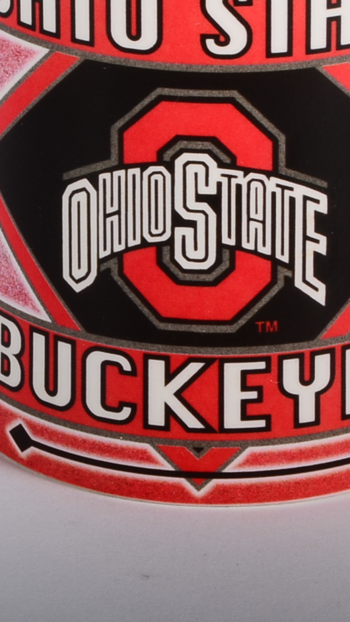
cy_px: 117
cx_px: 275
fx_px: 6631
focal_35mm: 402
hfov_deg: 3.0
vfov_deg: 5.4
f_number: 29
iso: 200
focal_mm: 98
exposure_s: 1/250
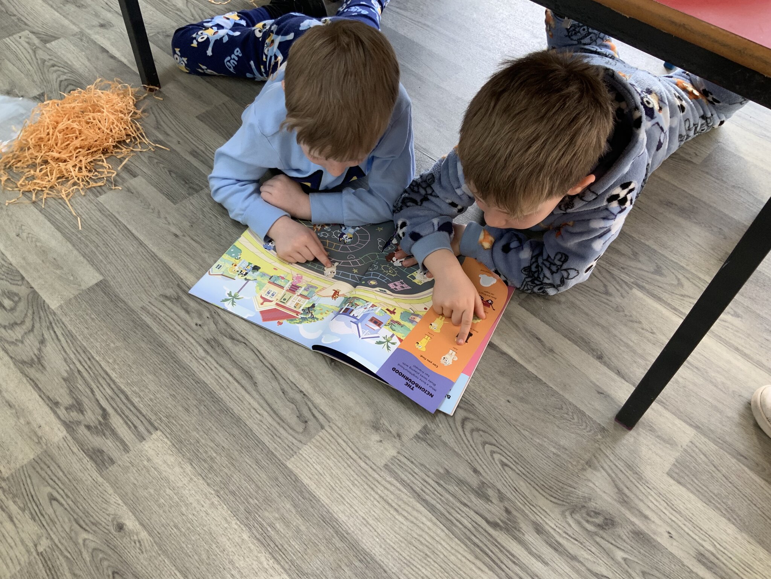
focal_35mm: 29
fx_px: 646
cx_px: 386
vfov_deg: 48.2
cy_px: 290
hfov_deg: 61.7
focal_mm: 3
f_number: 1.8
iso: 50
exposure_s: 1/60
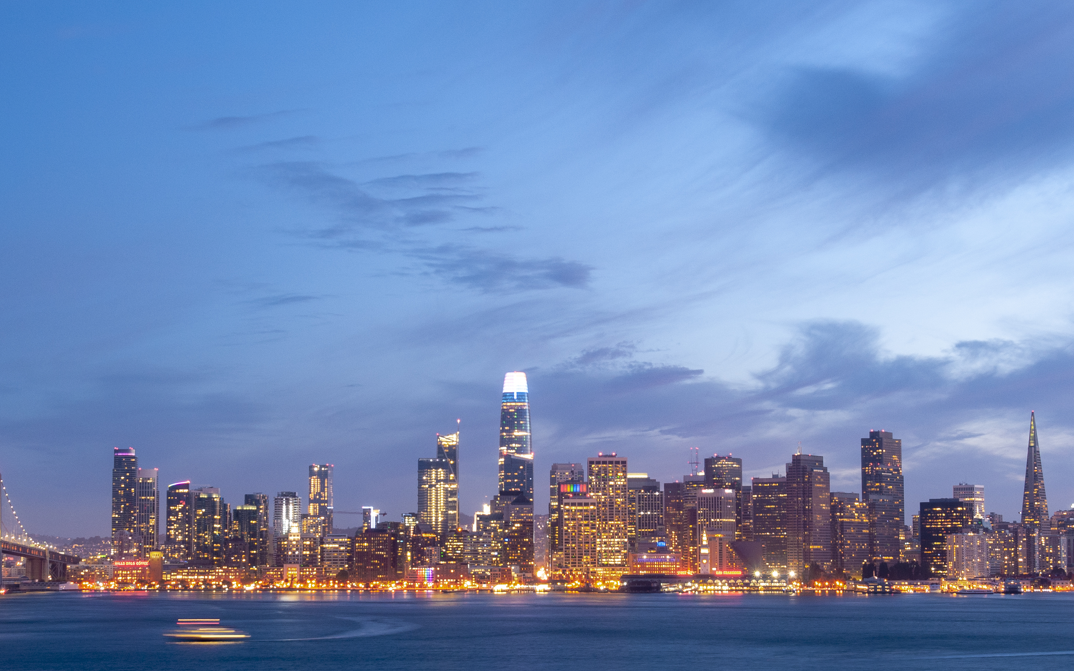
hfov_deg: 30.6
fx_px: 1961
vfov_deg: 19.4
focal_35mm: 67
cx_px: 499
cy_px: 354
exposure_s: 8
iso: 200
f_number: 11
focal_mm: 32
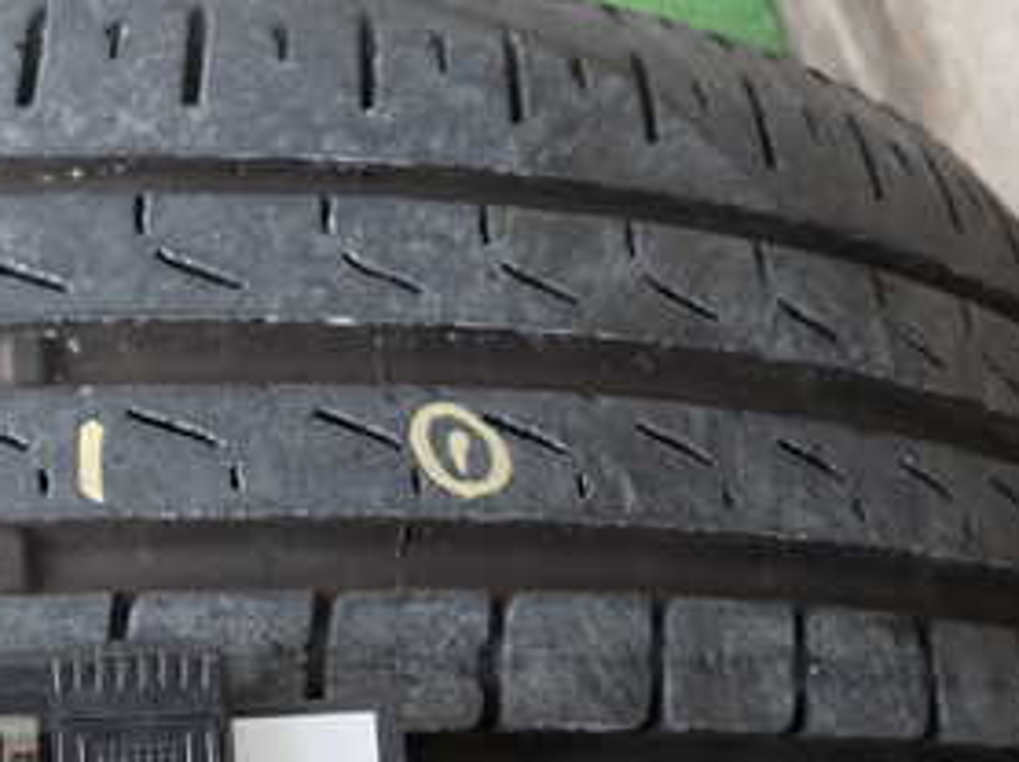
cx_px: -29
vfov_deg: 26.6
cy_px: 590
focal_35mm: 54
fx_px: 1588
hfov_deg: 32.4
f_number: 2
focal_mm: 4.5
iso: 160
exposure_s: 1/60
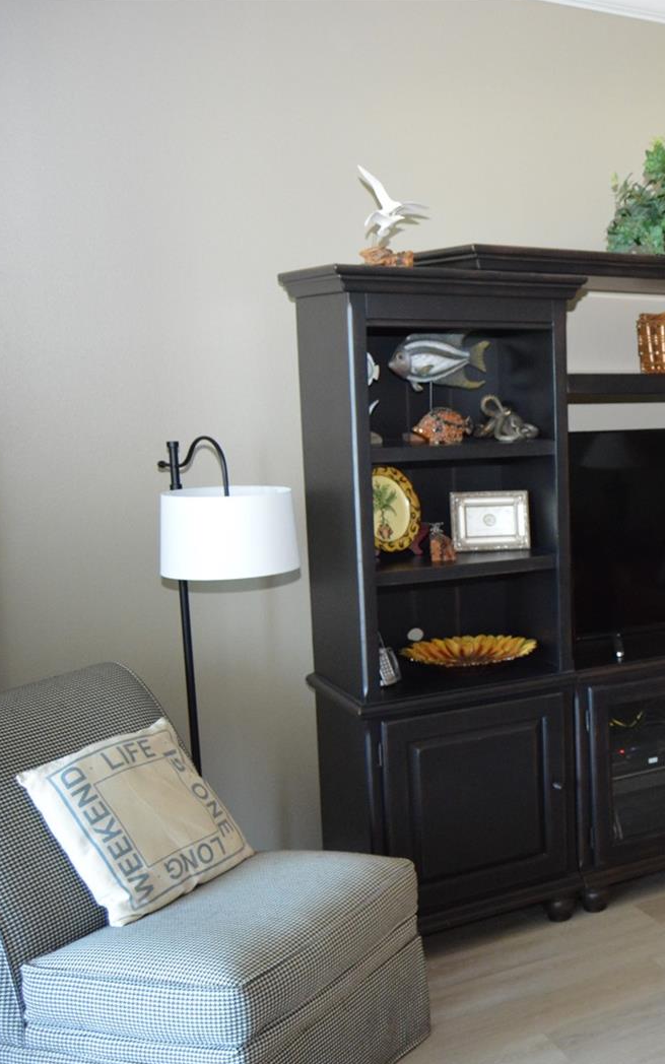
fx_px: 1218
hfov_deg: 26.9
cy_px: 535
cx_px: 803
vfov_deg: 47.2
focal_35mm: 42
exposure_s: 1/60
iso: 2000
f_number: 4
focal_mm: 18
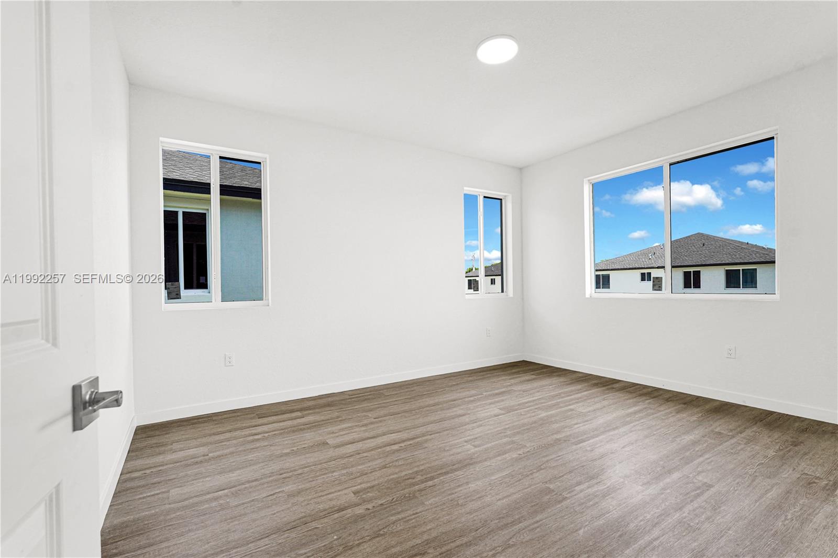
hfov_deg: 96.7
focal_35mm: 16
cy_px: 279
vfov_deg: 73.7
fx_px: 372
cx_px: 419
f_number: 7.1
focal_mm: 16
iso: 250
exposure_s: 1/30
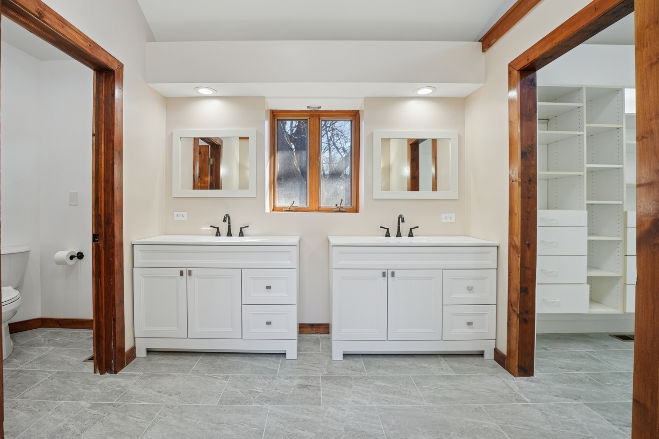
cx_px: 311
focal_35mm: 15
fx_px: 275
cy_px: 215
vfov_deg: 77.3
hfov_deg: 100.3
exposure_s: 1/100
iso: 400
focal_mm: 14
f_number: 5.6
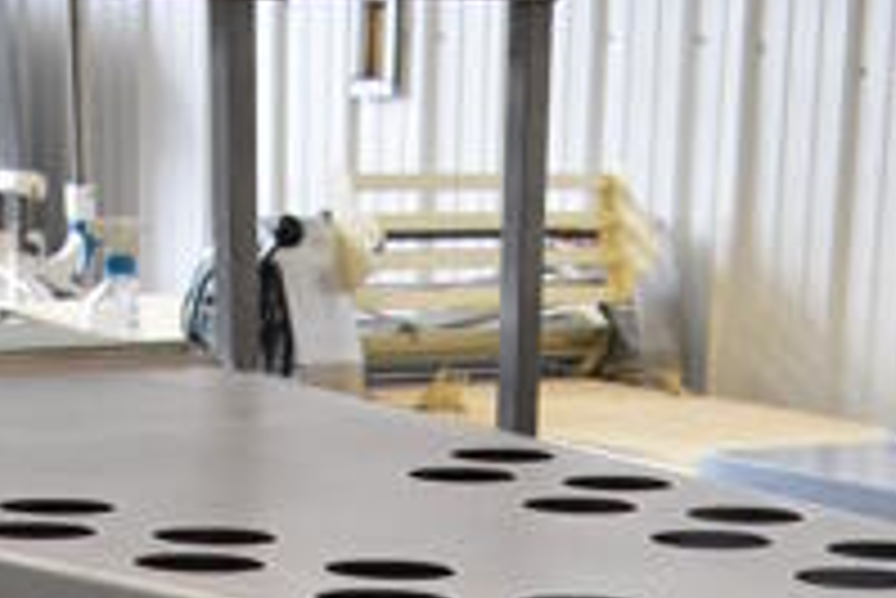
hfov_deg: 16.5
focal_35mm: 124
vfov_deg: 8.8
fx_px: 3088
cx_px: 396
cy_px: 1868
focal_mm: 18
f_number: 3.5
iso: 1000
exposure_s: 1/125
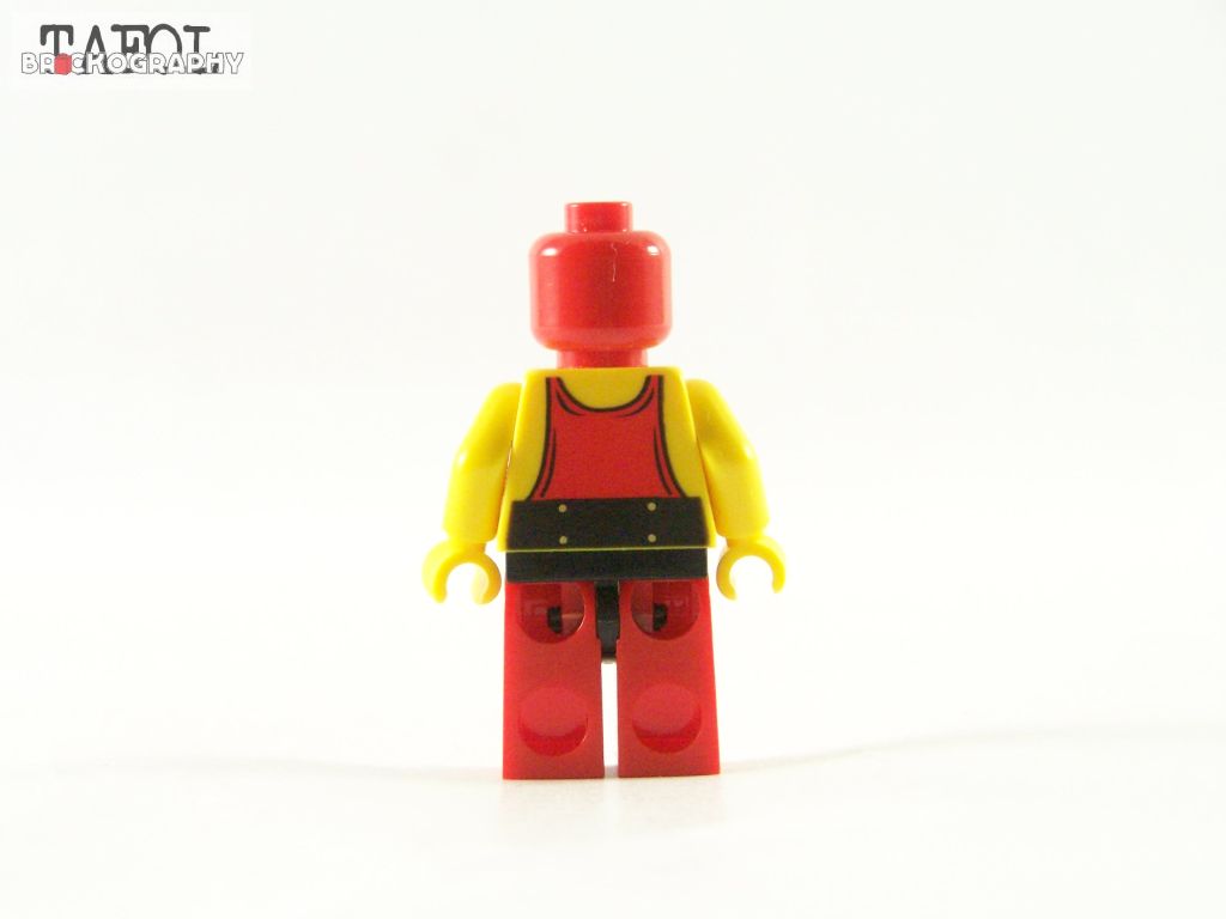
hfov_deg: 16.8
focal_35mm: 117
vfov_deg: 12.7
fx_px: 4144
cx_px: 613
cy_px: 460
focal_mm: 19.4
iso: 400
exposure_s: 1/60
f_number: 3.6
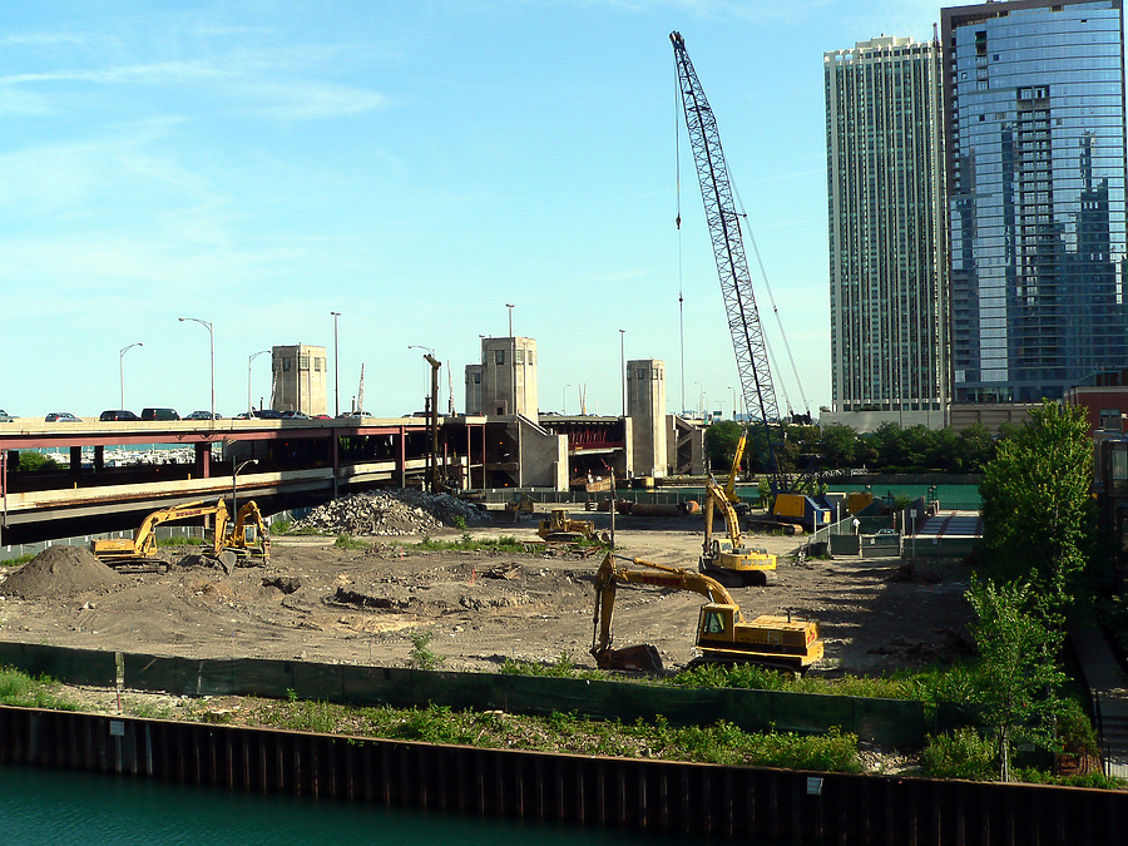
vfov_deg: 37.7
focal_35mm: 38
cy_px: 423
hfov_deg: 49.0
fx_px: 1238
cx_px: 564
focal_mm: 6.4
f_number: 4.6
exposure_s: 1/500
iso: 80
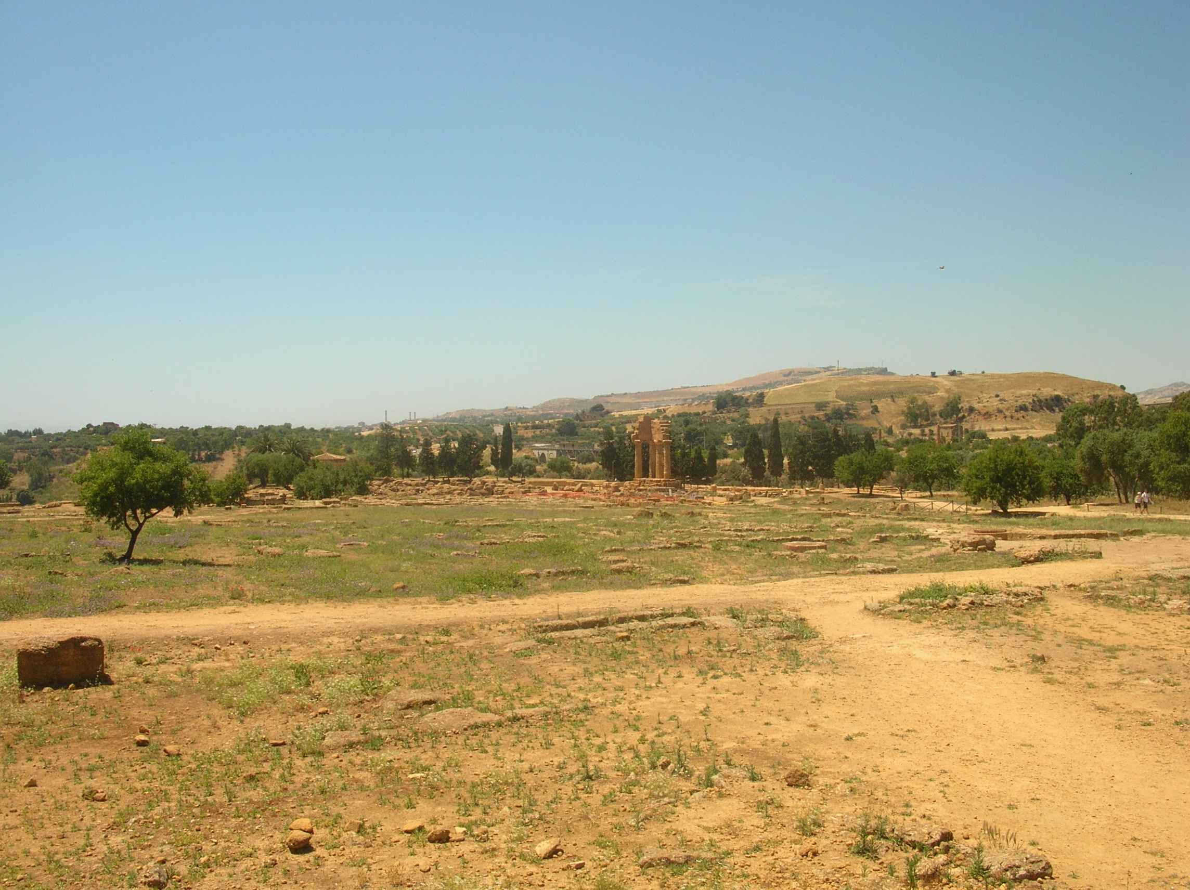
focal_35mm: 35
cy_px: 445
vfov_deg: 40.6
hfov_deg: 52.7
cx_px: 595
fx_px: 1202
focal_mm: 5.8
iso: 50
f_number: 5.6
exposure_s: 1/340
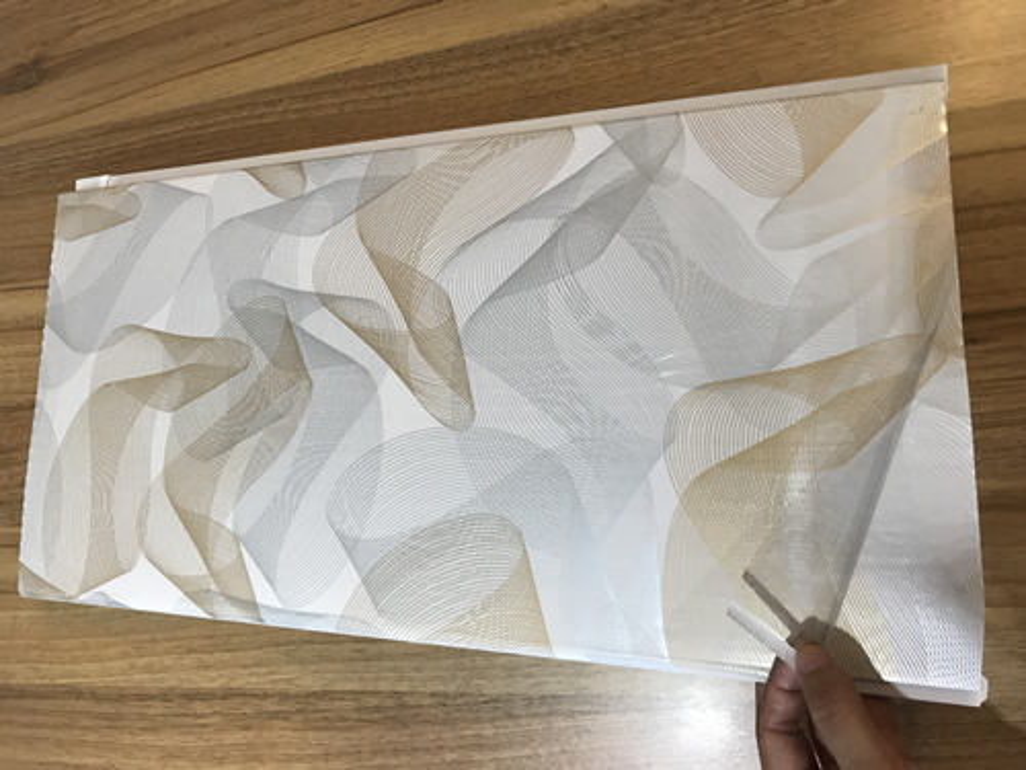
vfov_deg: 49.7
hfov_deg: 63.4
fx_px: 830
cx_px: 513
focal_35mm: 28
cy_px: 385
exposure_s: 1/25
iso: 32
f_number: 1.8
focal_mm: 3.99
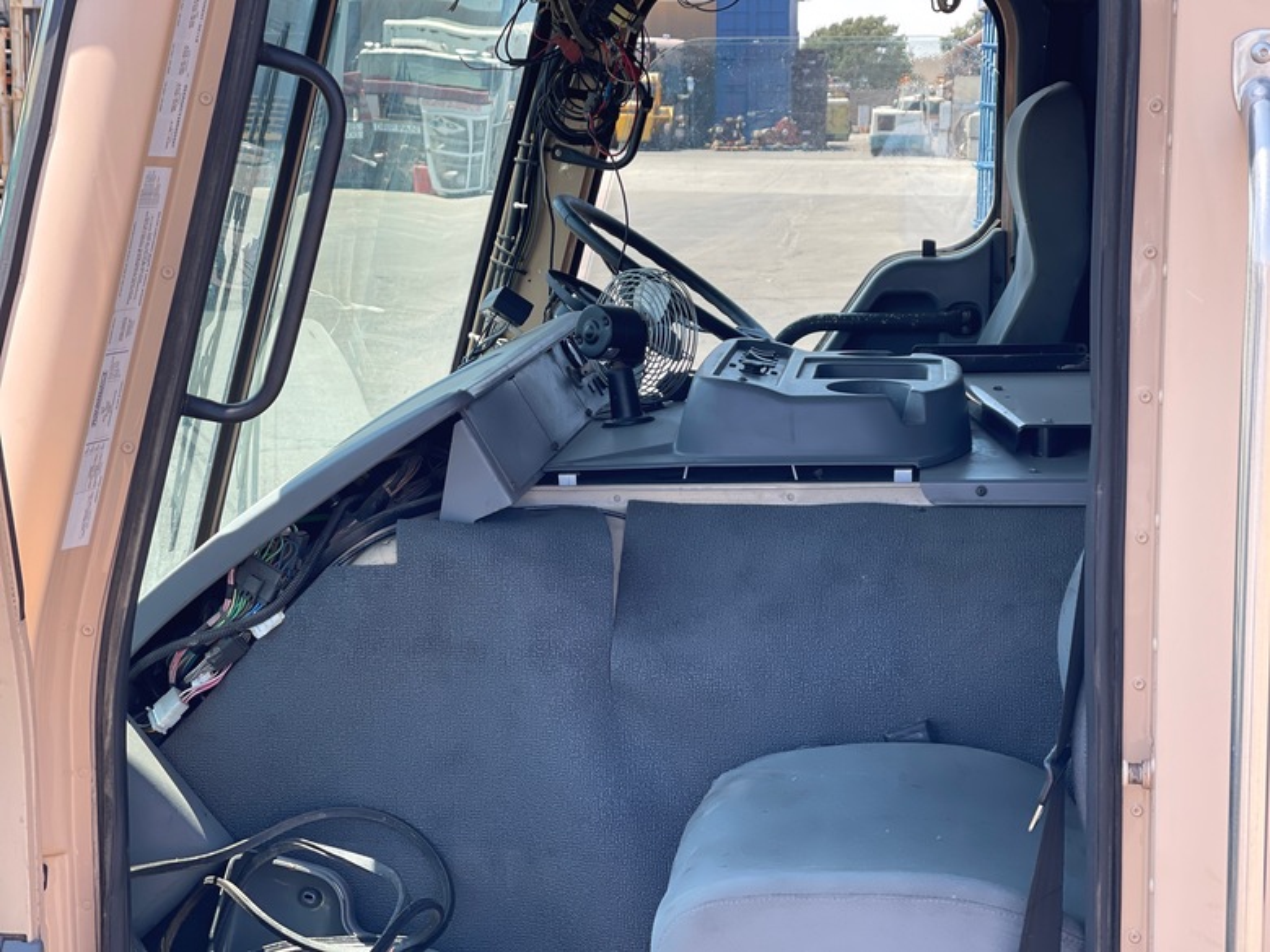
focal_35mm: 64
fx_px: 2348
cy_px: 476
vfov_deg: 22.9
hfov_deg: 30.3
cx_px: 635
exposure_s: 1/145
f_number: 2.2
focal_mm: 7.5
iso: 20
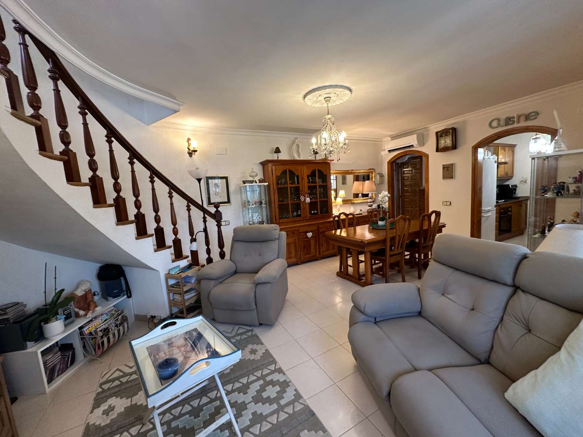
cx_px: 292
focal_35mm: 14
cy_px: 218
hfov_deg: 102.1
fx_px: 236
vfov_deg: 85.7
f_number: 2.2
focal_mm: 2.22
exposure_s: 1/50
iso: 200
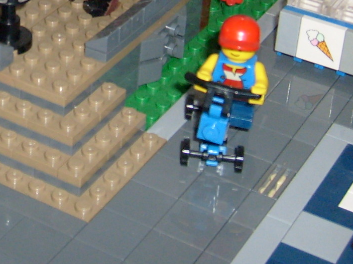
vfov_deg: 14.0
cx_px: 15
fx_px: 1040
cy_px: -72
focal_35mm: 102
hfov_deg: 18.8
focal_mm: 5.8
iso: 100
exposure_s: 1/45
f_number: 2.8
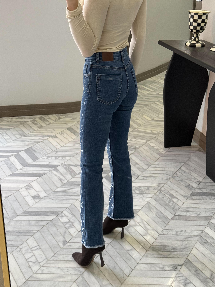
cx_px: 108
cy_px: 144
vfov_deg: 39.7
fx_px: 398
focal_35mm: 48
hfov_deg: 30.3
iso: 250
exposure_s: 1/52
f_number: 1.78
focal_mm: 6.76
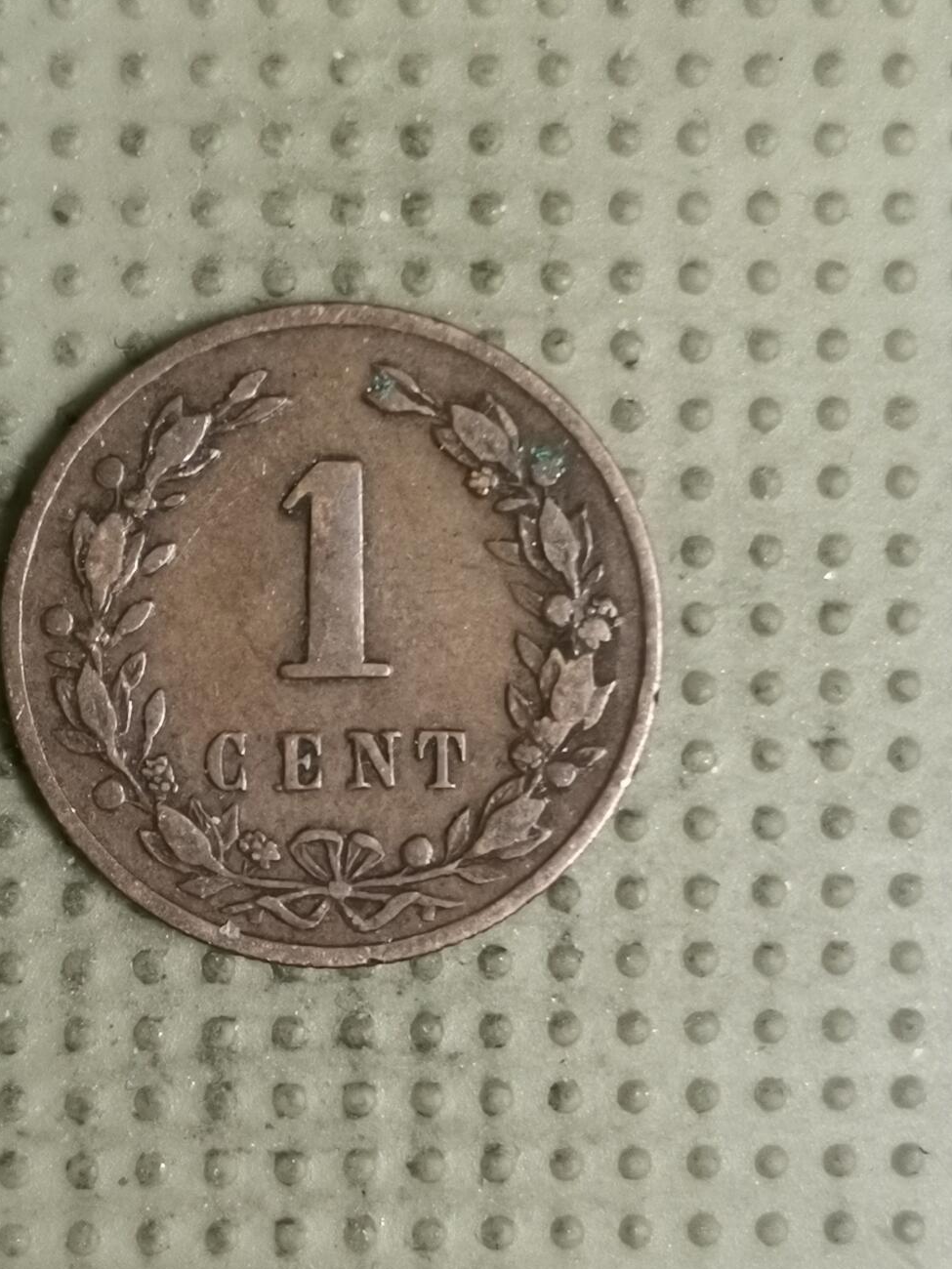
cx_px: 294
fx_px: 2640
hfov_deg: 20.3
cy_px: 700
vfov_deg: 27.0
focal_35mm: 72
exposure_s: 1/20
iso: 640
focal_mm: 4.75
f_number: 1.8
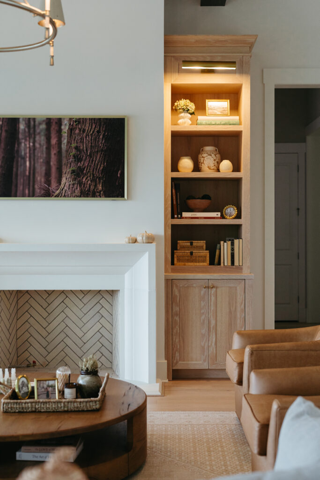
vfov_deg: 39.6
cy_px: 240
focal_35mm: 50
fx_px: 666
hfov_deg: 27.0
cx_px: 160
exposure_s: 1/200
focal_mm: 50
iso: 640
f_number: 2.8
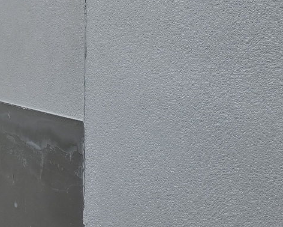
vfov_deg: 32.6
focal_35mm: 43
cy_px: 10
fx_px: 360
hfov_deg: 40.1
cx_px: 36
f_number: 1.9
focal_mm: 2.2
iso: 40
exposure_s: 1/667
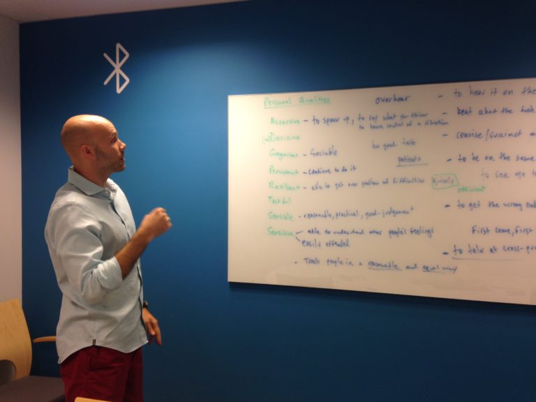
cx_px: 268
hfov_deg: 55.4
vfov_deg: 42.9
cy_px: 201
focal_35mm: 33
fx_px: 511
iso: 50
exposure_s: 1/24
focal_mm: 4.12
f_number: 2.4
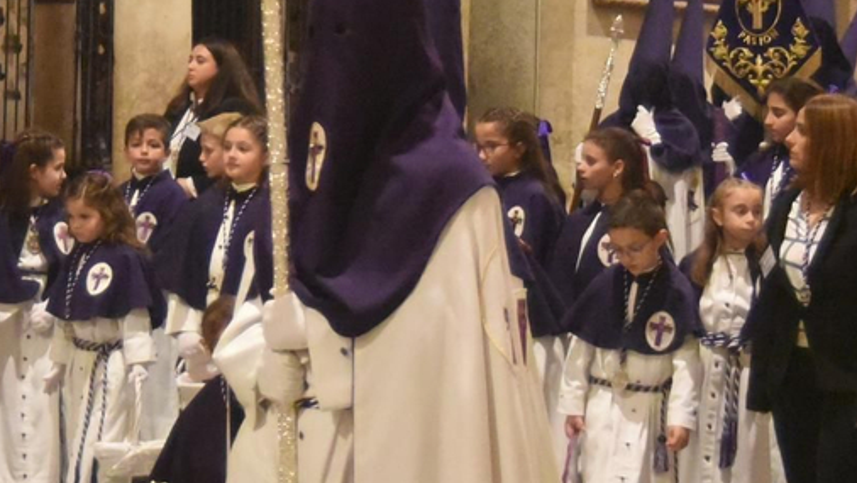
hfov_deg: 22.0
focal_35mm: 96
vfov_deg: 12.6
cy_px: 159
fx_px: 2182
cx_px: 227
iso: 12800
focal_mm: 29
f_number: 3.5
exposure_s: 1/125
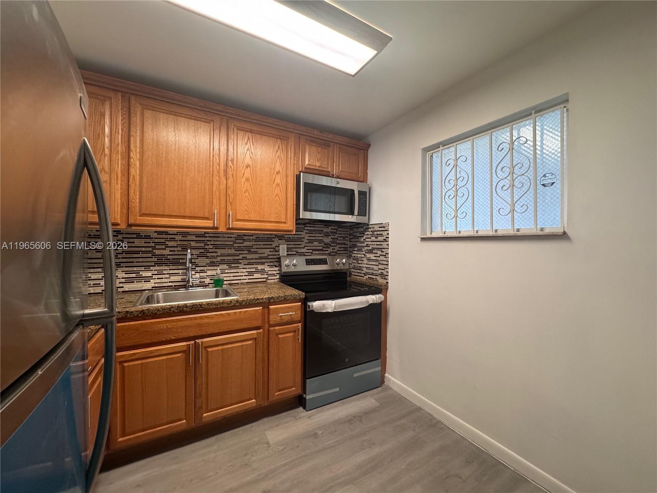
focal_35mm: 14
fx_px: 266
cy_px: 246
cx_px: 328
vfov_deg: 85.7
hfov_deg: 102.1
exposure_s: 1/120
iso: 320
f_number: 2.2
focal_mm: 2.22
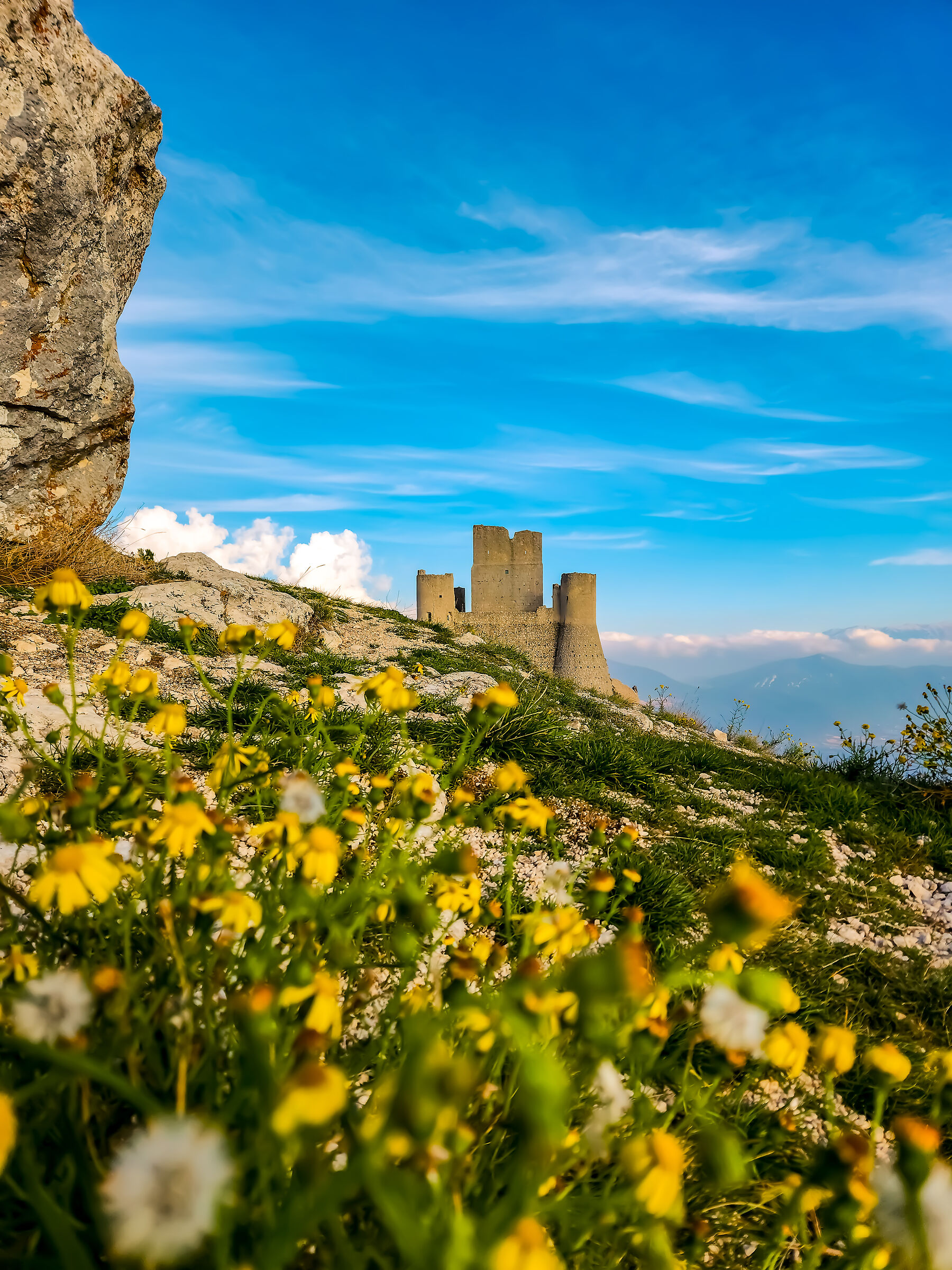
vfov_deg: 73.9
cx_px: 476
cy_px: 635
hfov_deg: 58.9
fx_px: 843
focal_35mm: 23
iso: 20
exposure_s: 1/1000
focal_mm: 5.4
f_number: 1.8
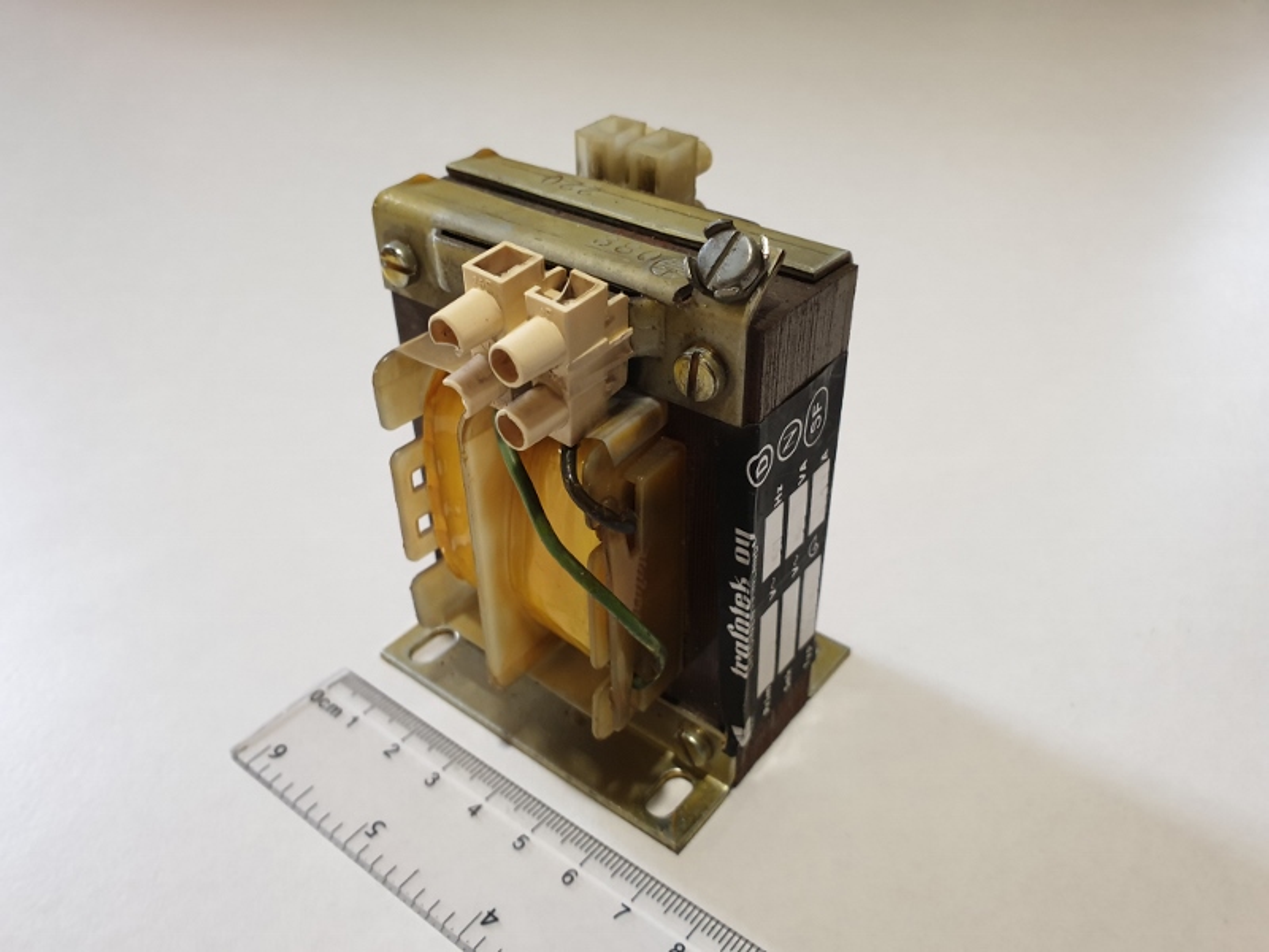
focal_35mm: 26
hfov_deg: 67.3
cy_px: 476
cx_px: 634
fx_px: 953
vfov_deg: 53.1
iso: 250
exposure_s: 1/25
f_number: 2.4
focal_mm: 4.3
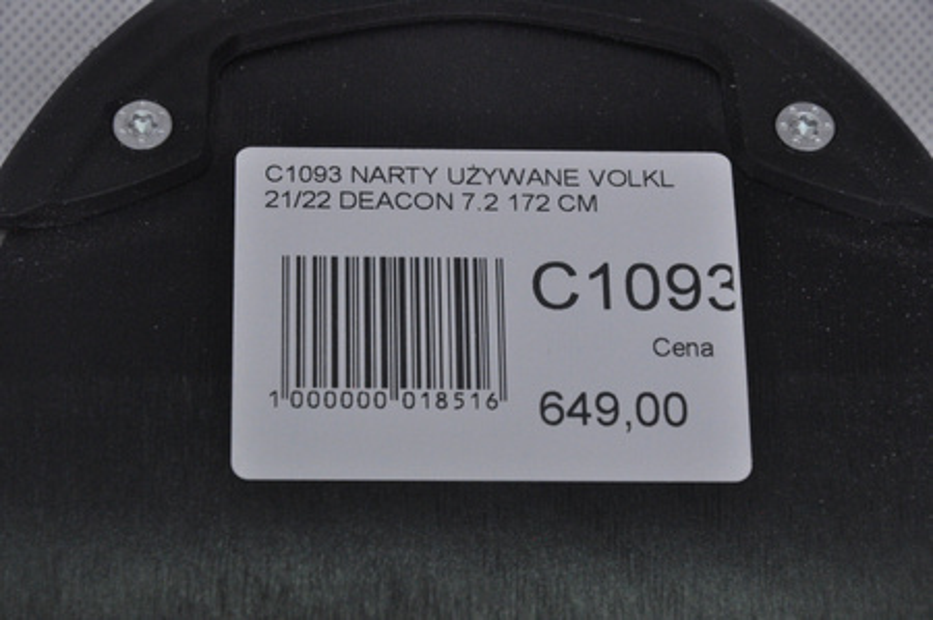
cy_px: 310
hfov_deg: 13.1
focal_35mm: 158
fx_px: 4077
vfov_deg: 8.7
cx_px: 466
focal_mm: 105
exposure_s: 1/125
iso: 3200
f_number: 9.5
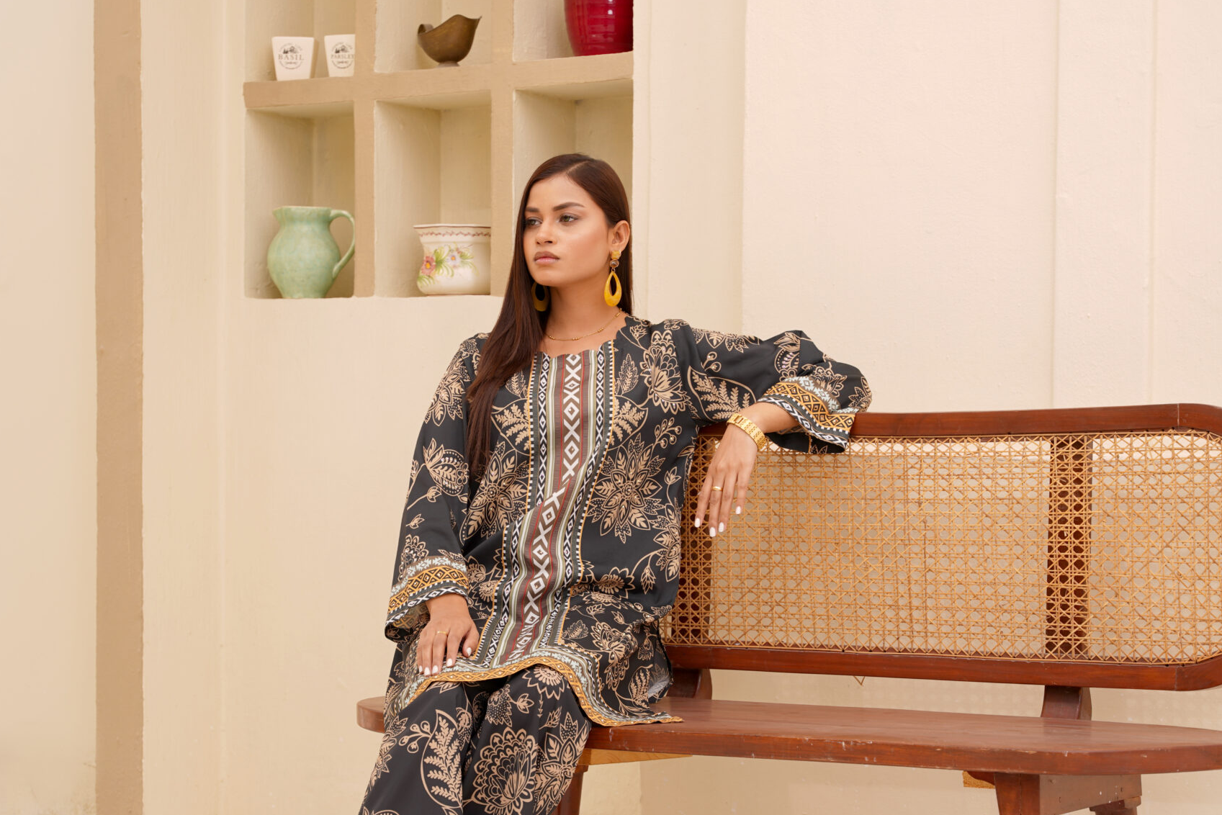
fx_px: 3052
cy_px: 513
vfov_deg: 15.2
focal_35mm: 90
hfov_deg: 22.6
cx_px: 491
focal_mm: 59.6
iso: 50
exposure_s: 1/125
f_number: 4
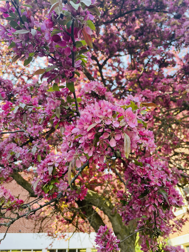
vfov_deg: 67.3
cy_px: 126
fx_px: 189
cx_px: 94
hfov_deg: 53.1
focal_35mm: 26
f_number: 1.6
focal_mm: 4.2
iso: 32
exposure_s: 1/216
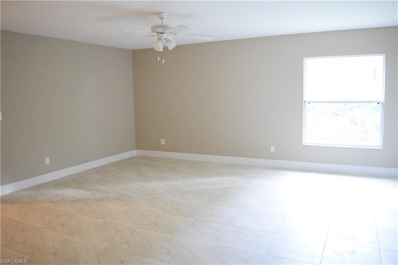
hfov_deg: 67.4
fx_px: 298
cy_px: 132
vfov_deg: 47.9
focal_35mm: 27
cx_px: 199
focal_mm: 18
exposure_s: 1/60
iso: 4500
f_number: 3.5
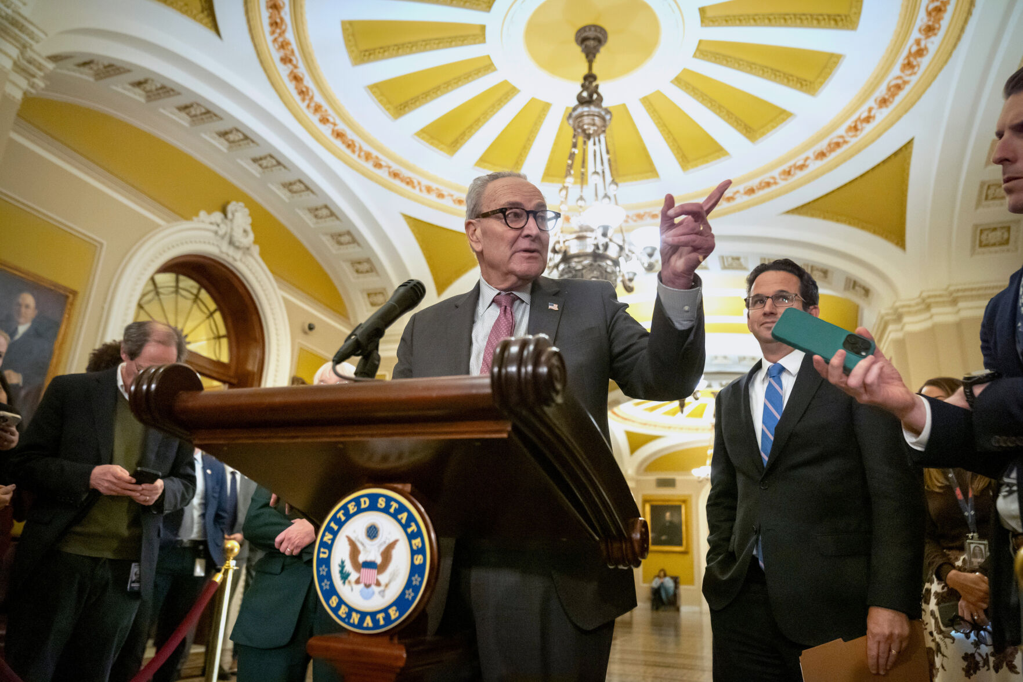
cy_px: 341
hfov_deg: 73.7
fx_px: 682
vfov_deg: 53.1
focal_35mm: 24
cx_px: 512
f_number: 2.8
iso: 8000
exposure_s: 1/250
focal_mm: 24
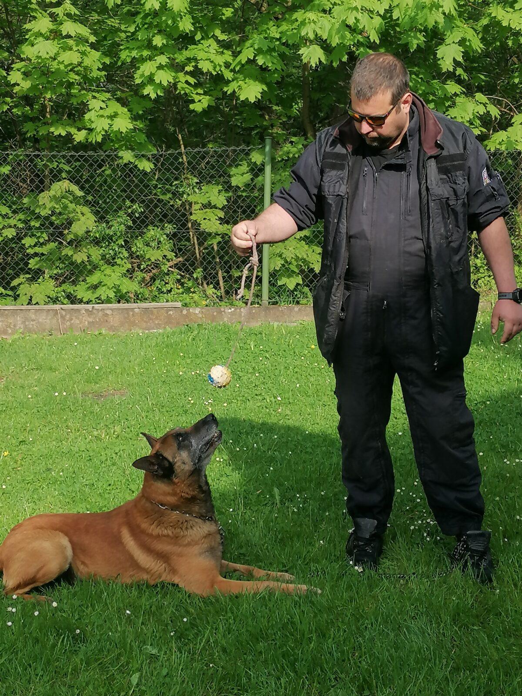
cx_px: 261
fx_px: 1327
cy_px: 348
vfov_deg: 29.4
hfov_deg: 22.3
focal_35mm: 66
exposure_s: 1/546
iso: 50
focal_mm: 4.75
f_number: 1.8
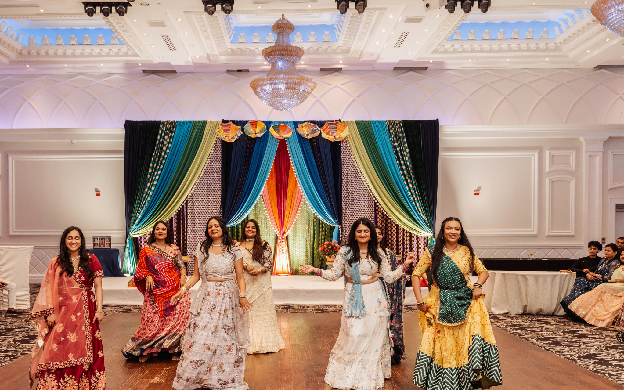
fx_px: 634
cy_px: 243
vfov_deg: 34.0
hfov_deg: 52.2
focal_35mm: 37
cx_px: 258
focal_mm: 29.2
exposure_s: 1/160
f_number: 2.8
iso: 1250
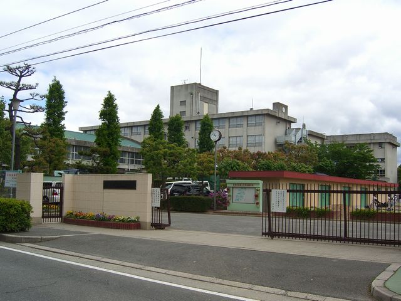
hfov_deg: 49.0
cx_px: 200
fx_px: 440
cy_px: 150
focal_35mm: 38
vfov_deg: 37.7
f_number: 8
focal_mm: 7.9
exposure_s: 1/160
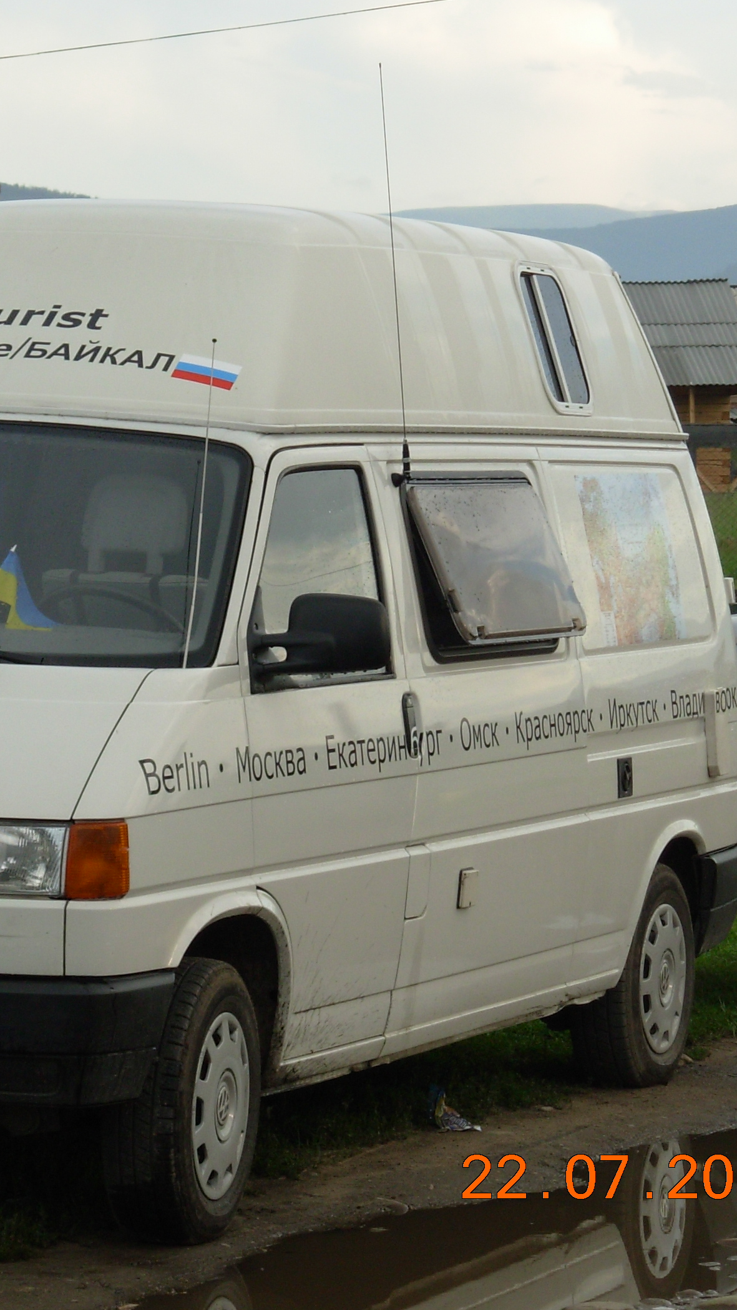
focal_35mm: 152
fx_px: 5280
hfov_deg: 8.0
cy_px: 657
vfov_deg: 14.1
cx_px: 172
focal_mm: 17.2
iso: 50
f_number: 4
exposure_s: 1/186
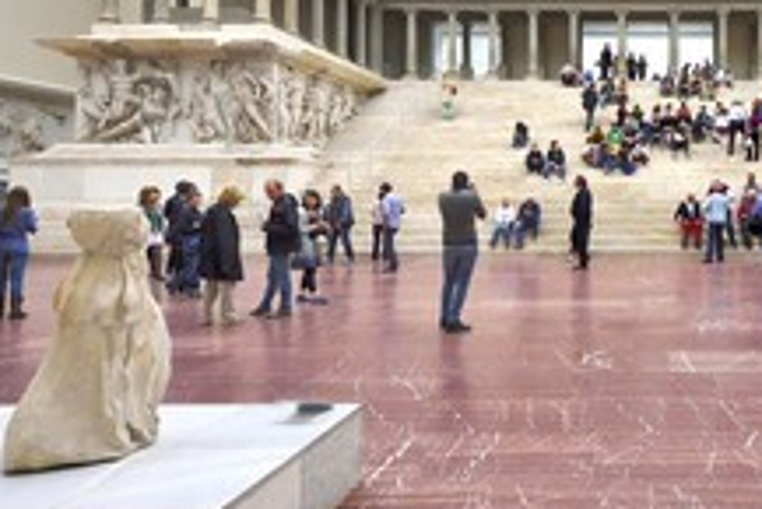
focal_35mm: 27
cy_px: 126
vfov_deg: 46.3
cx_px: 644
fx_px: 572
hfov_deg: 60.0
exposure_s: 1/80
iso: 3200
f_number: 11
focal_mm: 14
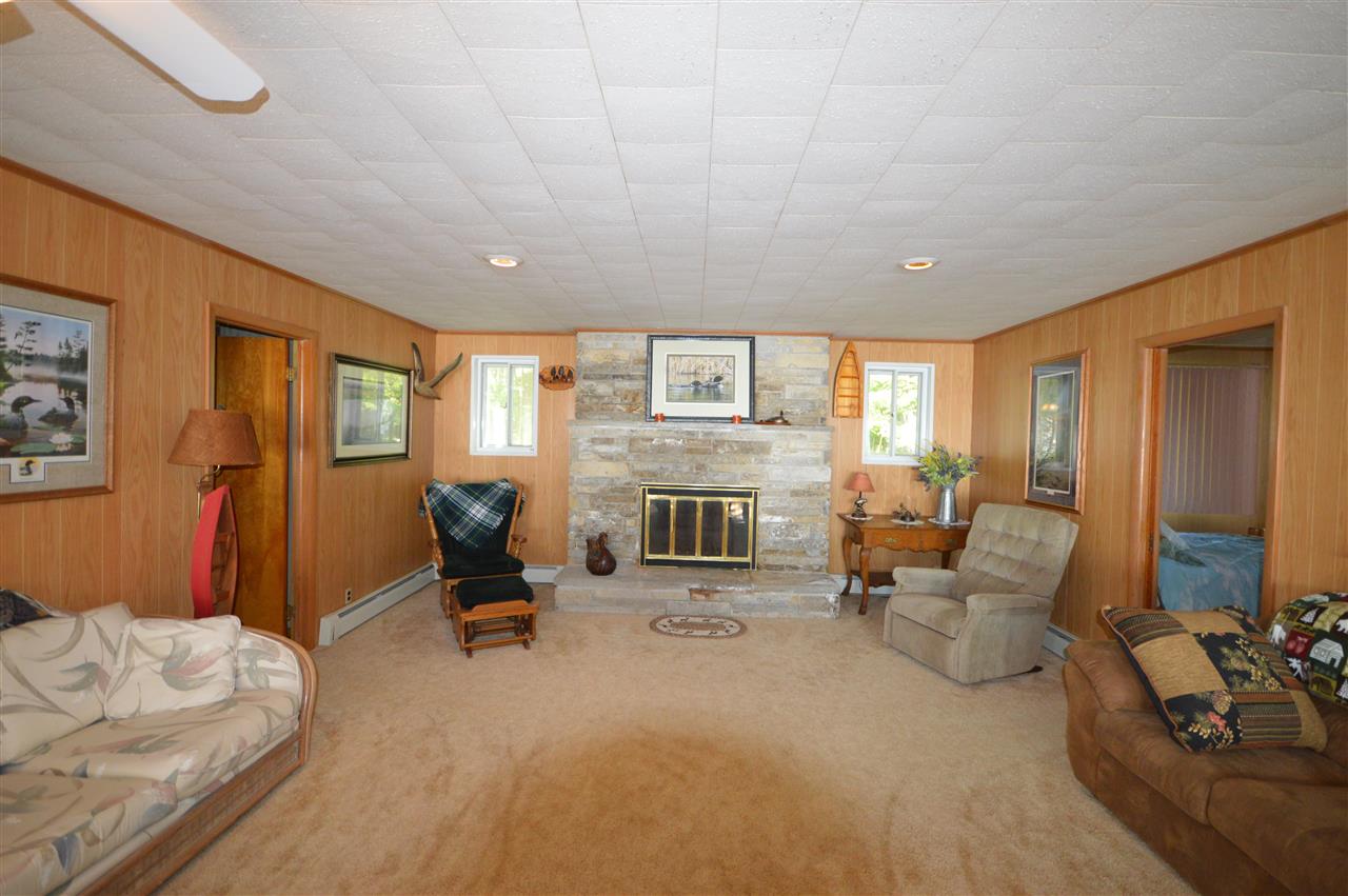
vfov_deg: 77.2
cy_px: 448
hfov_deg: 100.4
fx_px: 561
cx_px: 674
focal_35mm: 15
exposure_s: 1/60
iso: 1000
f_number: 4
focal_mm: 10
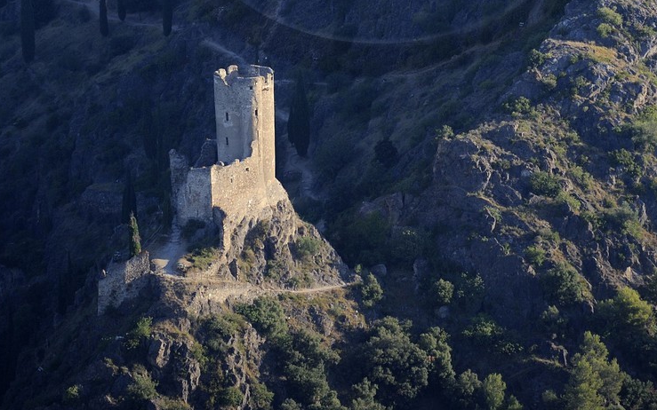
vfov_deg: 3.0
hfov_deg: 4.8
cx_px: 380
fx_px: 7897
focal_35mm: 441
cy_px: -201
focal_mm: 200
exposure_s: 1/800
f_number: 5
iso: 400
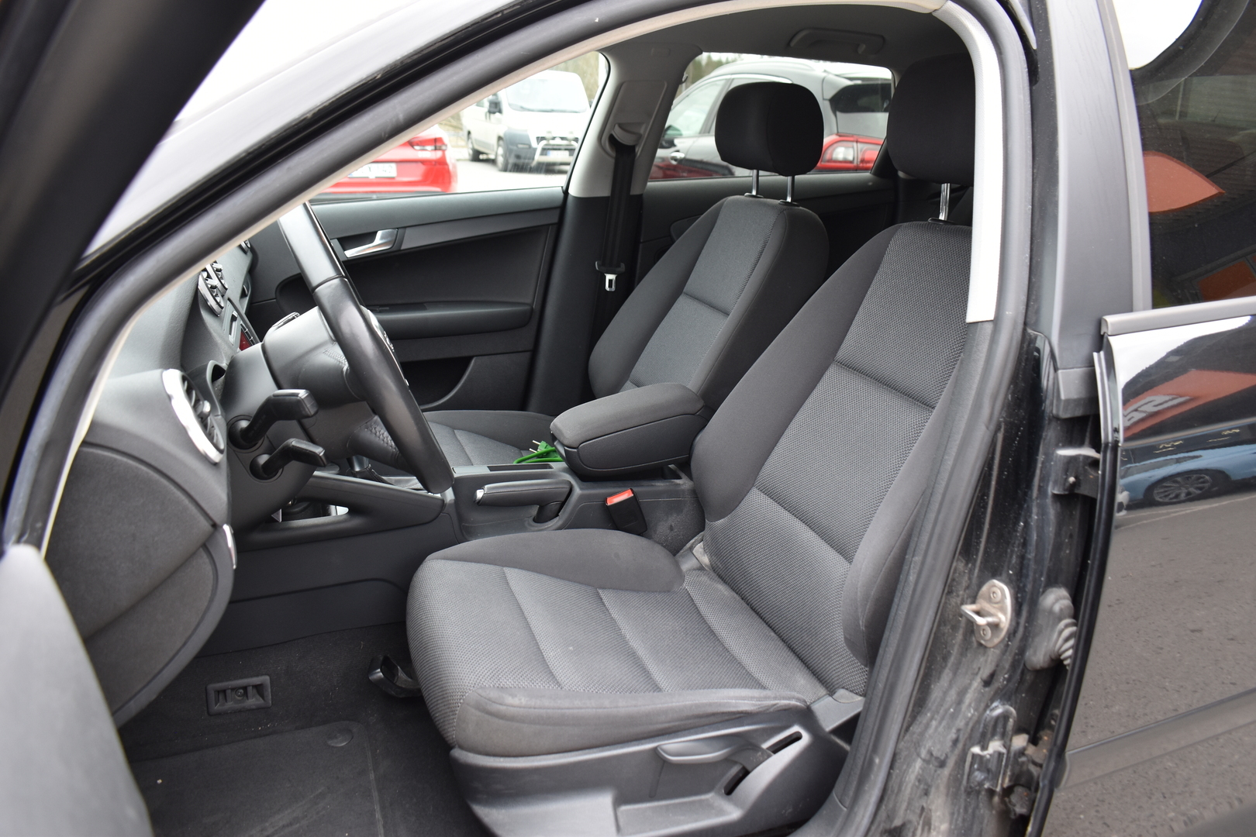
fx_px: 942
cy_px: 418
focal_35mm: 27
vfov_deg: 47.9
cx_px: 628
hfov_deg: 67.4
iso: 400
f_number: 4.8
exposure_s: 1/90
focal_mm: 18
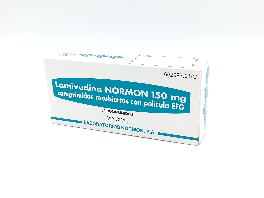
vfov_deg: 33.6
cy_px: 99
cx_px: 132
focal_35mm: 43
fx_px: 328
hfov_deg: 43.9
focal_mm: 3.83
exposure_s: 1/423
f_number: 2.2
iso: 50
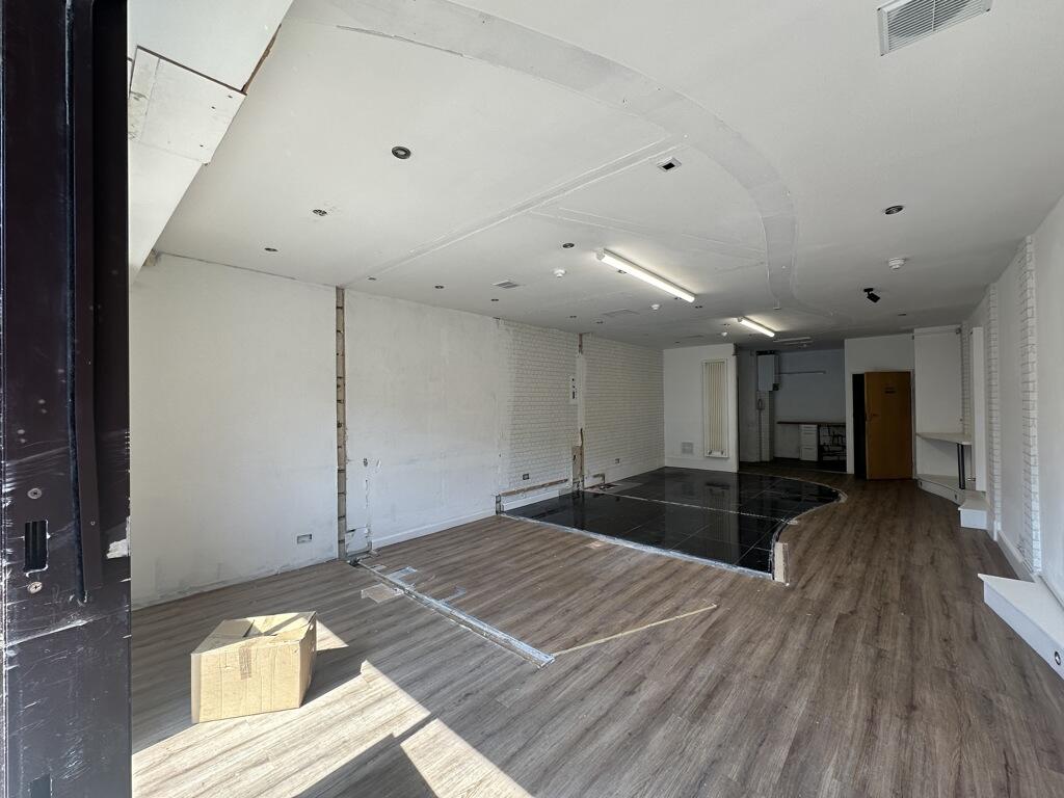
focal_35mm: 14
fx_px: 430
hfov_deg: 102.1
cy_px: 399
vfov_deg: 85.7
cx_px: 532
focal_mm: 2.22
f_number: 2.2
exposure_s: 1/154
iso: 40
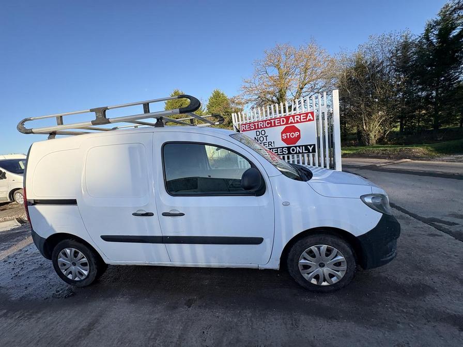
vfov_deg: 85.7
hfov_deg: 102.1
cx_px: 232
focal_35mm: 14
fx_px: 187
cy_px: 174
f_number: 2.2
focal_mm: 2.22
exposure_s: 1/664
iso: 40
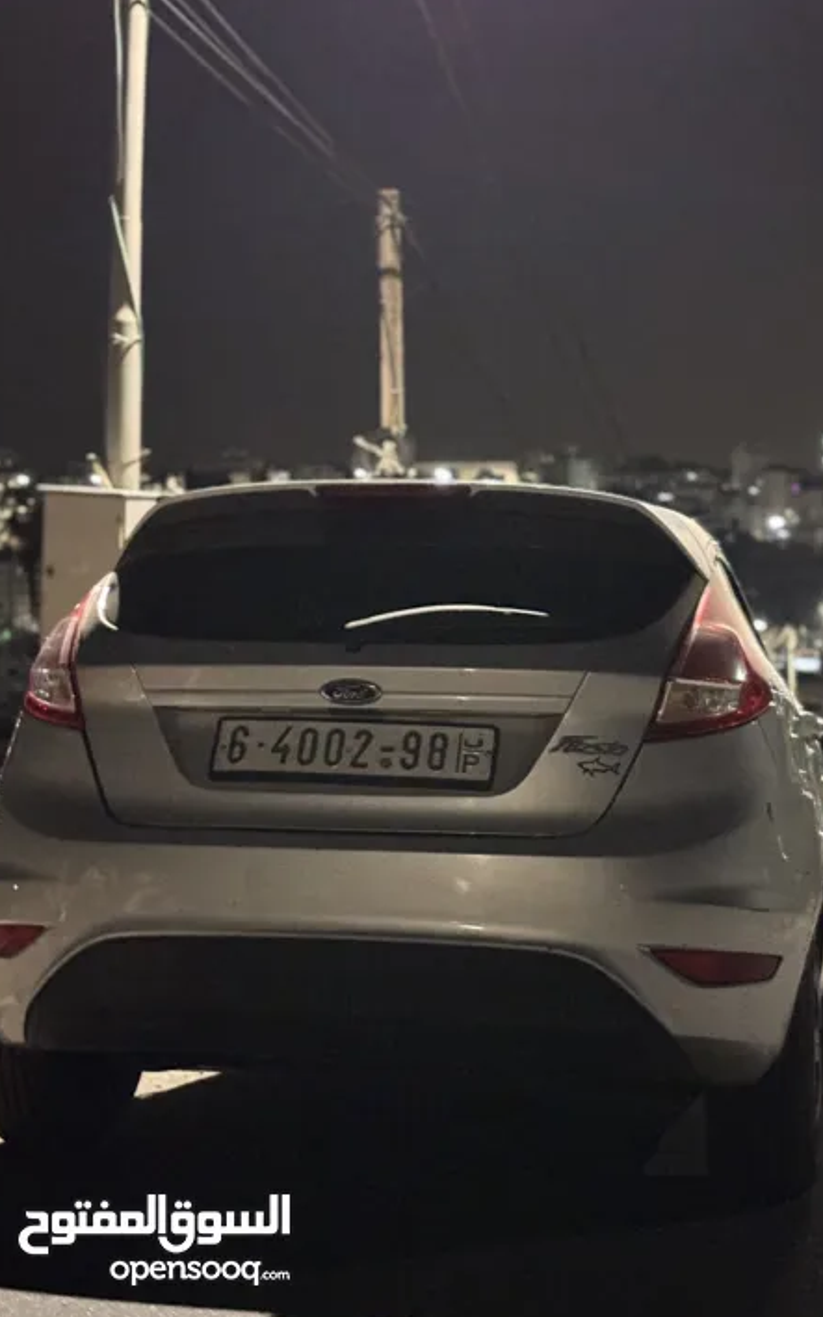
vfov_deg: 36.3
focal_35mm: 56
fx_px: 2010
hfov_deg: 23.1
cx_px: 476
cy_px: 661
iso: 2500
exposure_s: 1/17
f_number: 1.6
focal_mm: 5.96
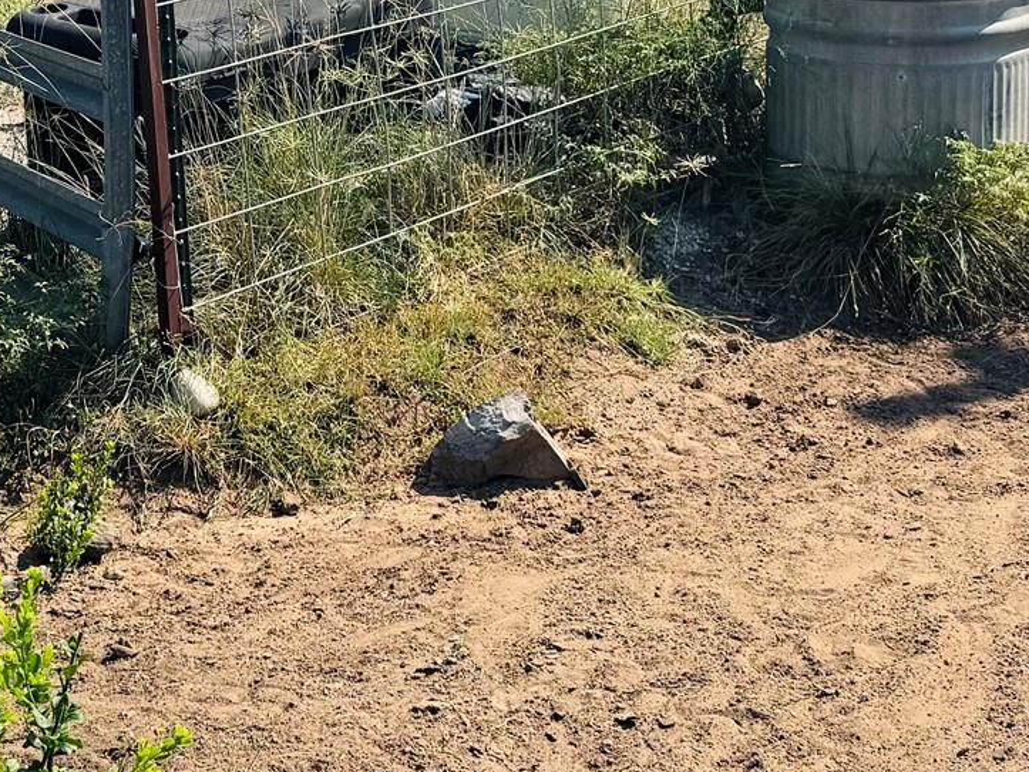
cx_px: 209
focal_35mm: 68
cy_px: -141
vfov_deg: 20.3
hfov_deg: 28.0
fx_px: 2021
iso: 80
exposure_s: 1/4049
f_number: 1.78
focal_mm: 6.76
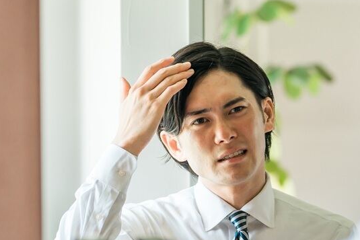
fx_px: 1860
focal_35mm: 186
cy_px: 178
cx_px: 390
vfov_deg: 7.4
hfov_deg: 10.9
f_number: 2.8
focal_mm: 83
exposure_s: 1/100
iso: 200
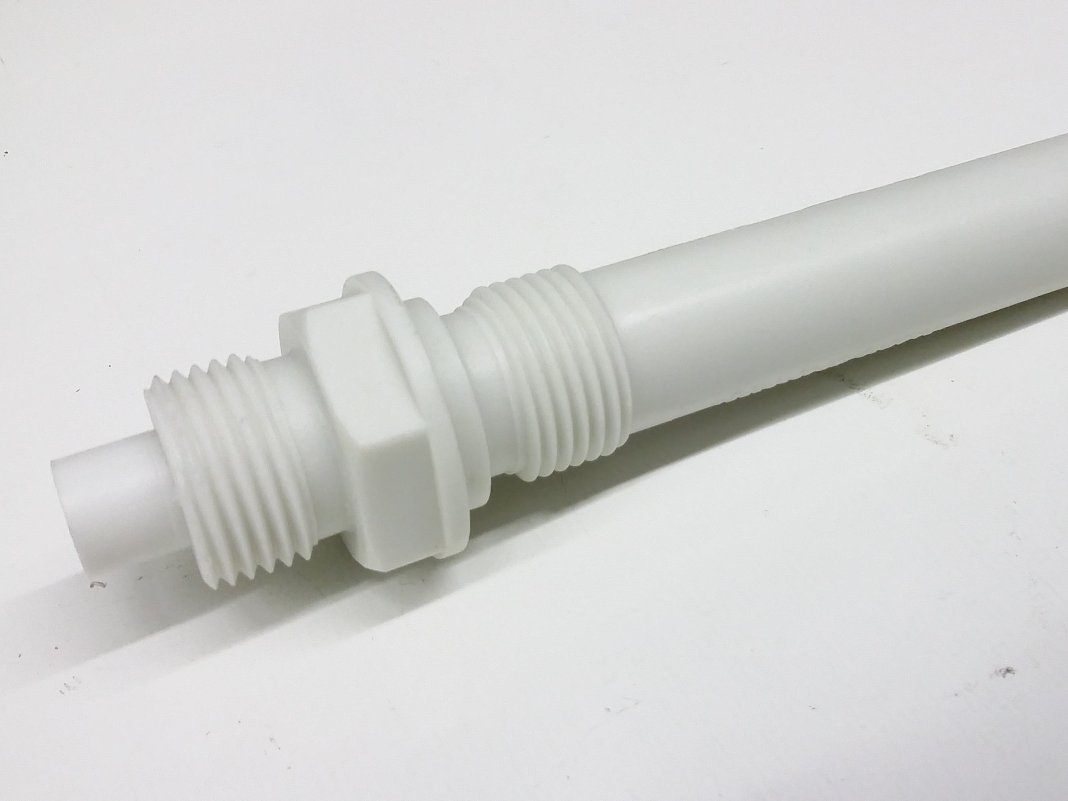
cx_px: 629
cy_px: 401
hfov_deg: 47.6
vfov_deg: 36.8
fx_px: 1203
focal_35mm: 39
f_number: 2.4
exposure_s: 1/24
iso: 160
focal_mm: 3.4
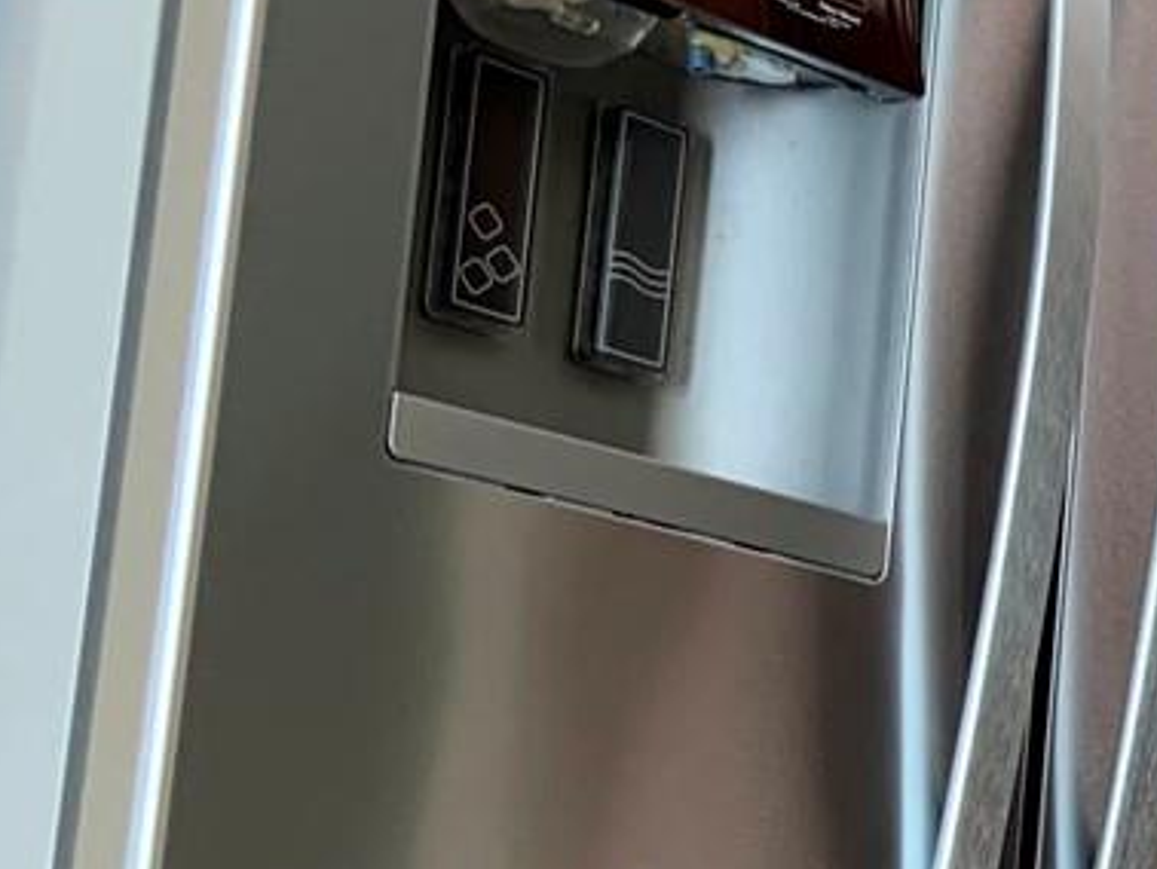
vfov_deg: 13.2
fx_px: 3679
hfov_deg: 15.3
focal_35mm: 110
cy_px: 924
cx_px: 2130
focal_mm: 4.25
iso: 50
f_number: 1.8
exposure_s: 1/60
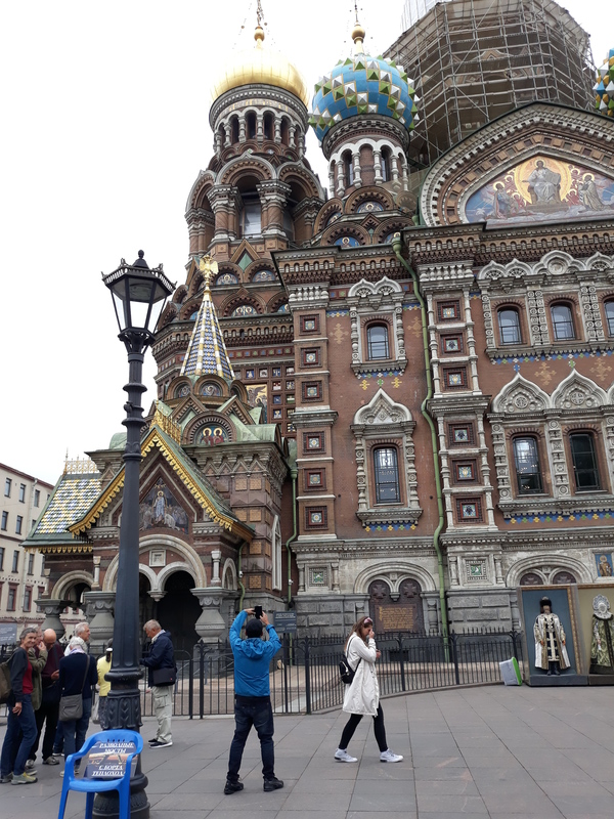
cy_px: 410
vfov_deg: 65.3
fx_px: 639
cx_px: 307
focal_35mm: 27
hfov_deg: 51.4
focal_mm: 3.71
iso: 40
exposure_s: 1/628
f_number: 1.7
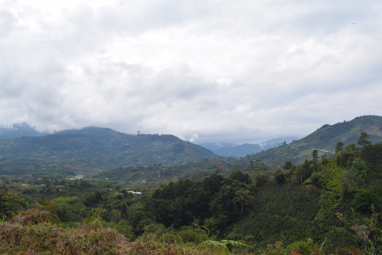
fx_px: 350
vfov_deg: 40.0
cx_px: 191
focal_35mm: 33
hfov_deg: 57.2
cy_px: 128
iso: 200
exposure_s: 1/400
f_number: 10
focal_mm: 22
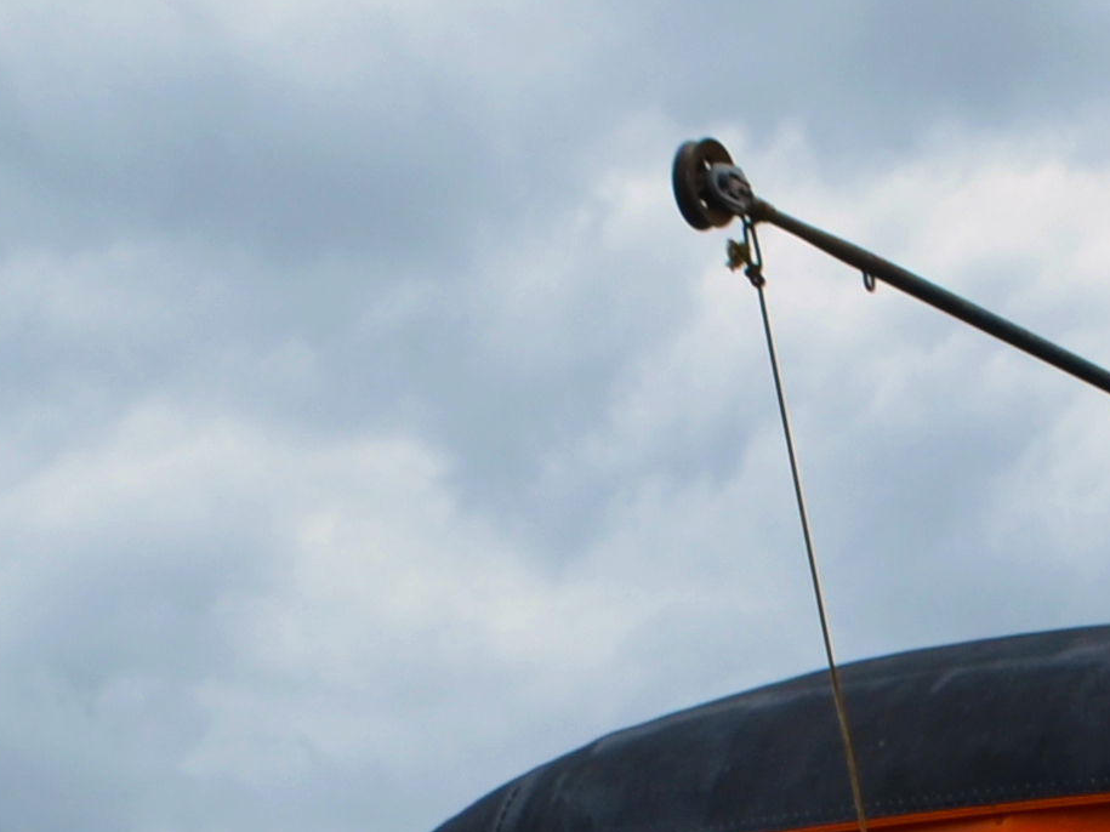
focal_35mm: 155
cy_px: 1517
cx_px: 797
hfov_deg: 12.7
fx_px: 4970
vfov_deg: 9.1
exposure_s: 1/250
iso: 180
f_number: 8
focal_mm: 20
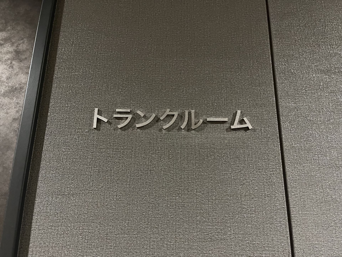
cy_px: 128
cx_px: 171
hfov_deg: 67.3
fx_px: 257
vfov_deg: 53.1
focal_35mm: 26
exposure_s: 1/25
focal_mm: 5.1
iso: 640
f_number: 1.6
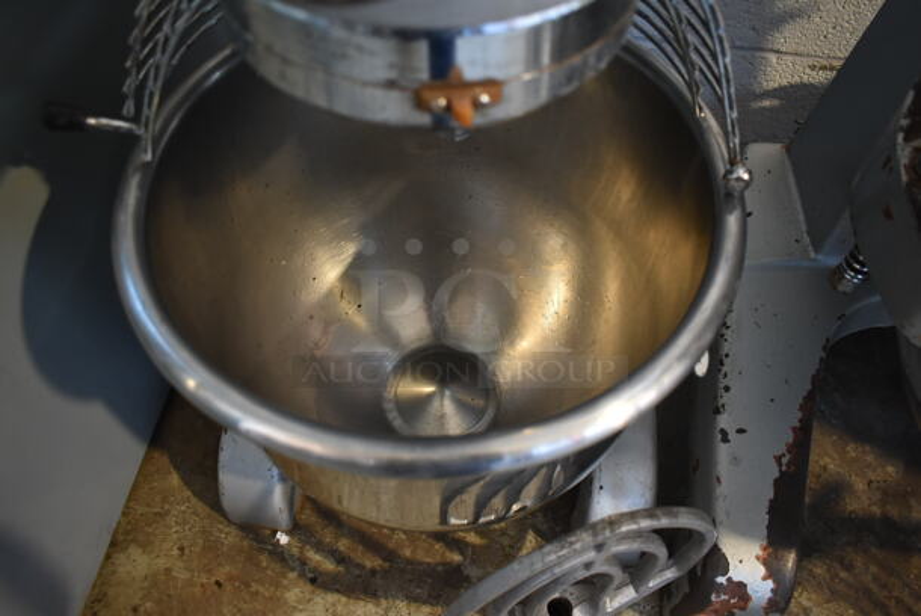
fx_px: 691
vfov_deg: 48.0
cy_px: 308
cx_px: 460
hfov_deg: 67.3
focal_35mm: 27
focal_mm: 18
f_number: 3.5
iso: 900
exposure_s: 1/30
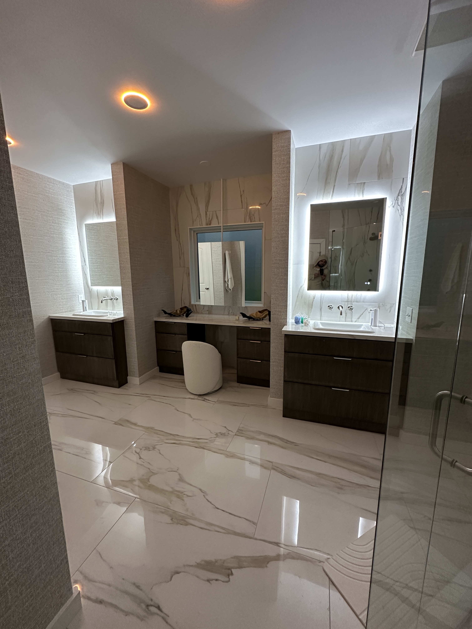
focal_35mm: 14
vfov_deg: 102.1
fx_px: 255
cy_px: 314
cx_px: 236
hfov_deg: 85.7
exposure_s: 1/60
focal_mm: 2.22
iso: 400
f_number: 2.2
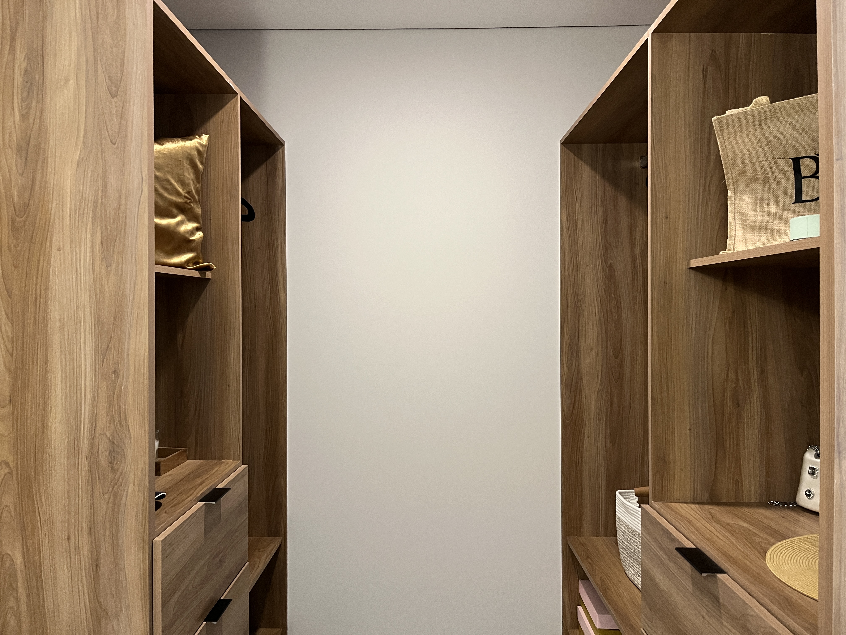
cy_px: 318
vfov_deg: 53.1
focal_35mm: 26
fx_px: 635
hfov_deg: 67.3
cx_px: 423
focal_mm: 5.1
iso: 400
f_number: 1.6
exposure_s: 1/60
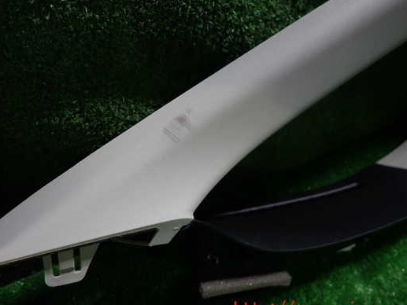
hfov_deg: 61.4
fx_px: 341
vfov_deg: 48.2
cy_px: 142
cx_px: 176
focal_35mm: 29
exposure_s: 1/50
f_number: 2
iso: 200
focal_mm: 4.5
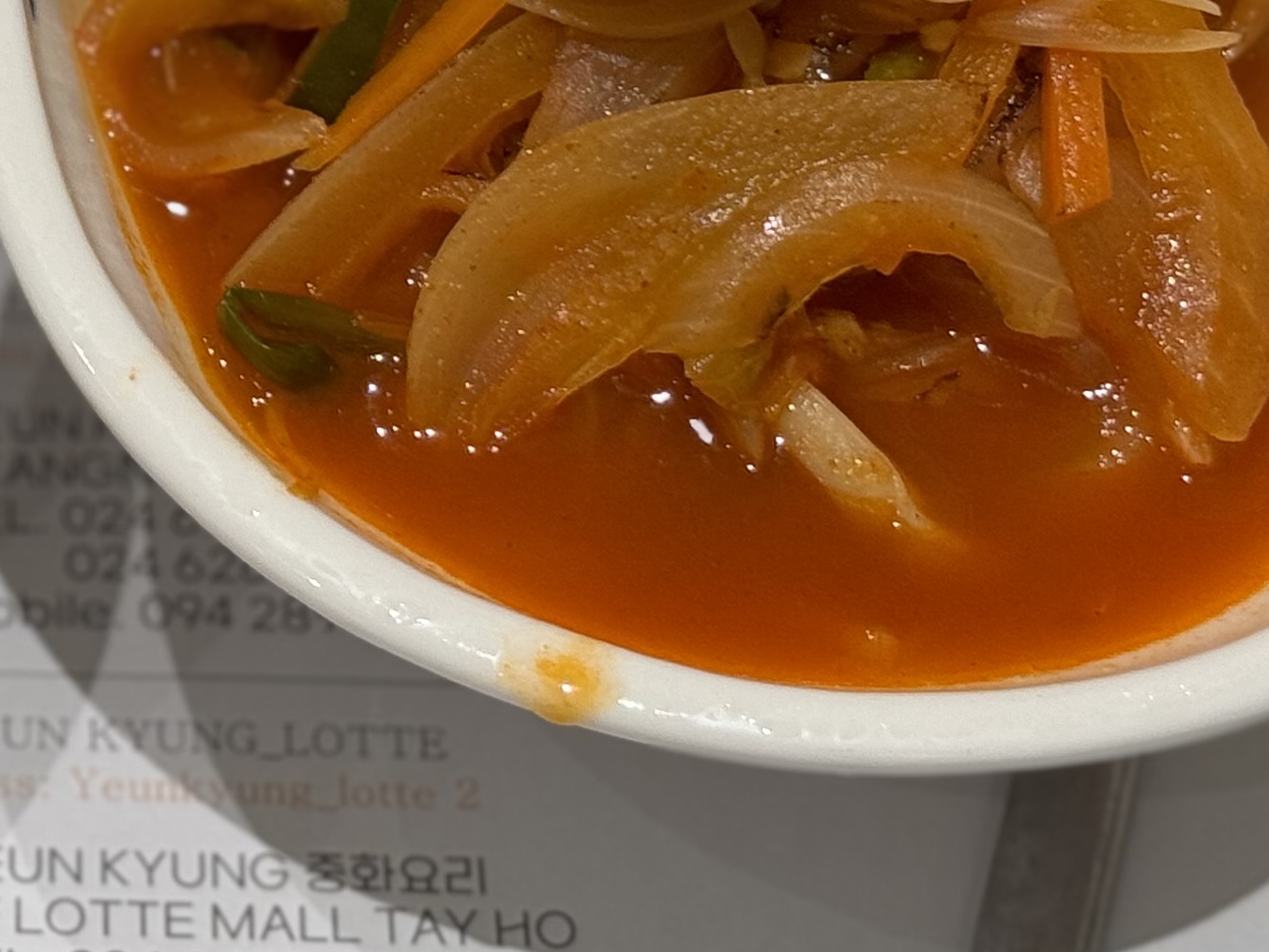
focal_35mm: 143
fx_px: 5243
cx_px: -67
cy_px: -215
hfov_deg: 13.6
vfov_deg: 10.2
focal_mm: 6.76
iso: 64
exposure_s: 1/50
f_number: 1.78
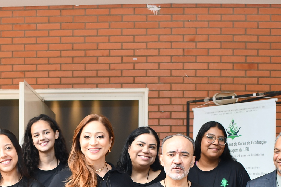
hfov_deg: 24.1
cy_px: 236
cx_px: 100
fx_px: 656
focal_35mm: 84
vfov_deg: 15.5
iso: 200
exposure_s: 1/60
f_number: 4
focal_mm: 21
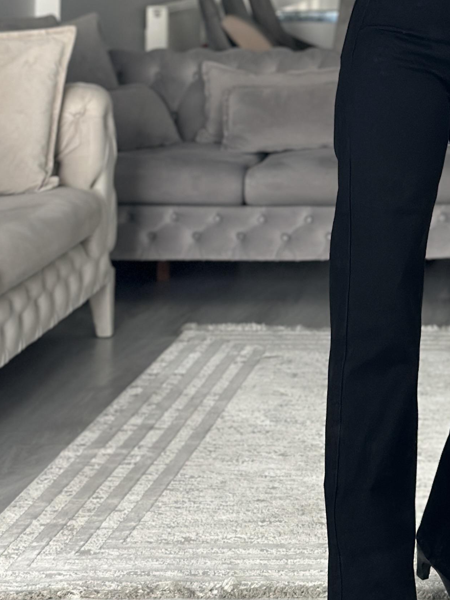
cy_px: 92
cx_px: 432
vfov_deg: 16.8
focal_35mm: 116
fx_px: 2011
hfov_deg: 12.6
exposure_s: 1/60
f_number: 1.78
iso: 160
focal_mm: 6.86
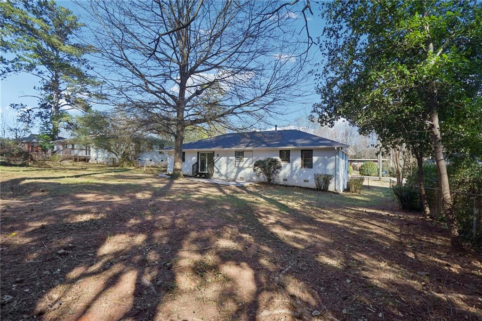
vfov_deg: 73.7
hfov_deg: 96.8
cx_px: 241
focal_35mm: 16
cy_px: 160
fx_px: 214
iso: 100
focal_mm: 16
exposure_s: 1/160
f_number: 8
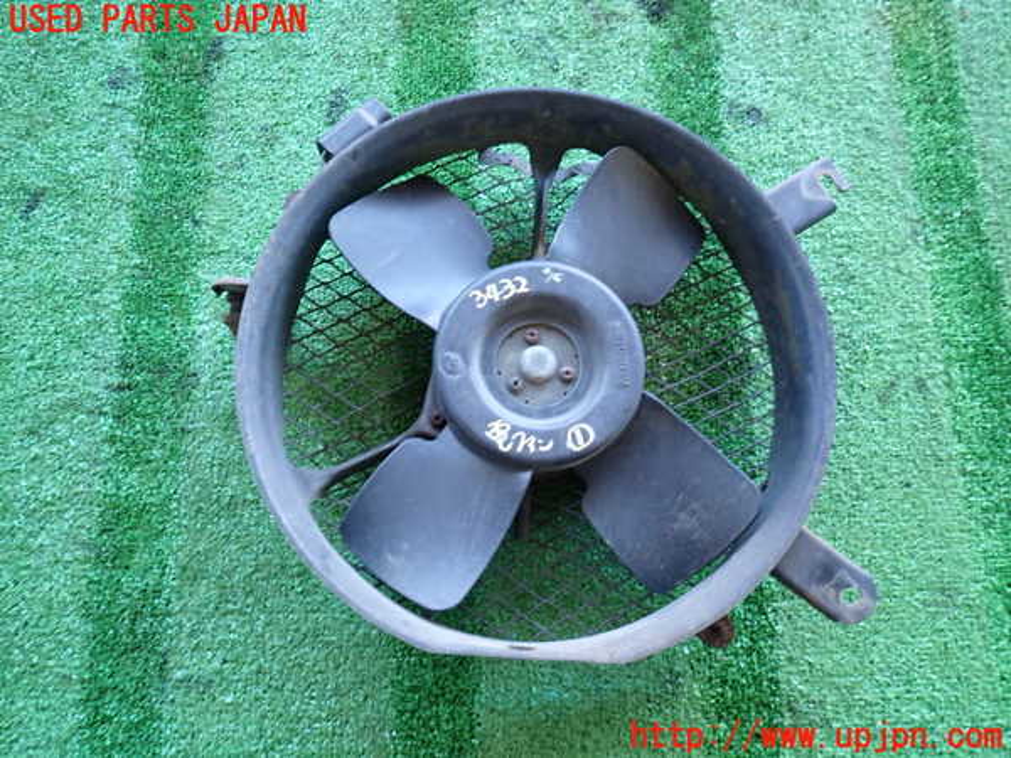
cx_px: 506
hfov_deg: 69.4
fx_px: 730
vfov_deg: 54.9
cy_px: 379
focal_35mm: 25
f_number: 2
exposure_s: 1/30
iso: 250
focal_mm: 4.5
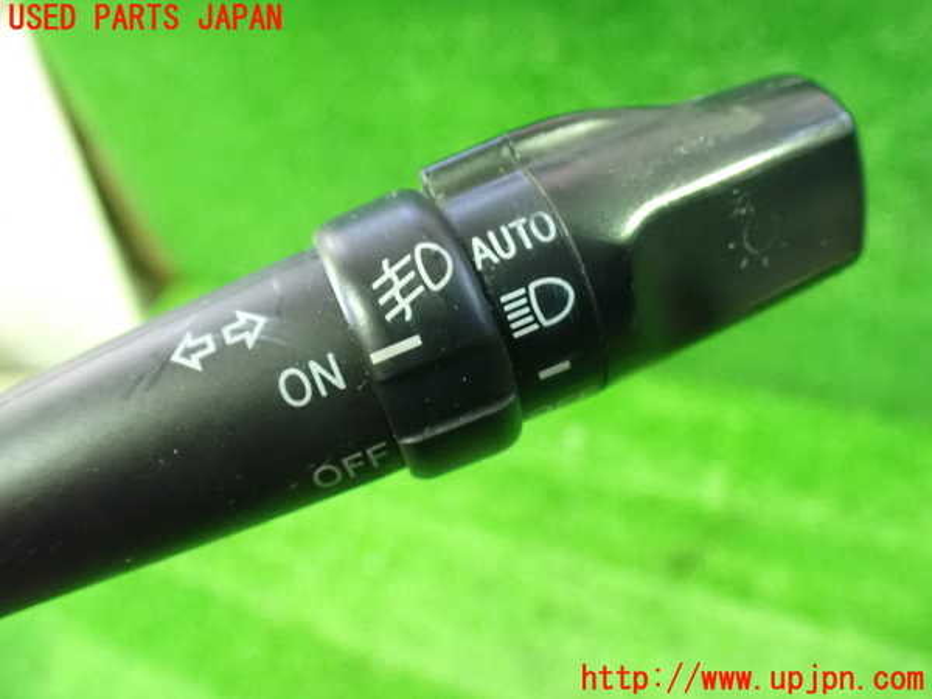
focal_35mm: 30
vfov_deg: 46.8
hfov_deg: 60.0
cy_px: 350
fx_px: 808
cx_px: 466
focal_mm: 5.4
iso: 1600
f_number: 2.3
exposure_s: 1/25
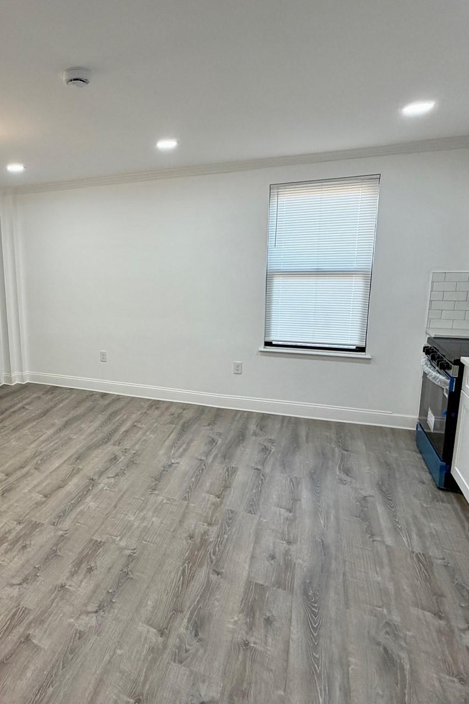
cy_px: 337
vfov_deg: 76.1
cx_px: 93
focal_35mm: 23
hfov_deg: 51.6
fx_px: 450
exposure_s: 1/120
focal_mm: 2.22
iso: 200
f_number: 2.2
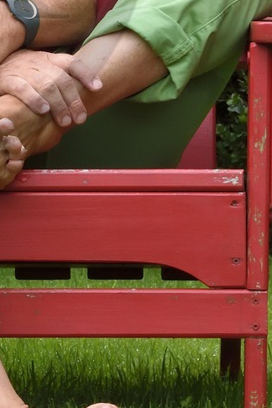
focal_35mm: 444
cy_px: -84
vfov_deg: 4.6
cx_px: -112
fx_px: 5032
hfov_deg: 3.1
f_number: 22
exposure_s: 1/50
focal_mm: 135
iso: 1600
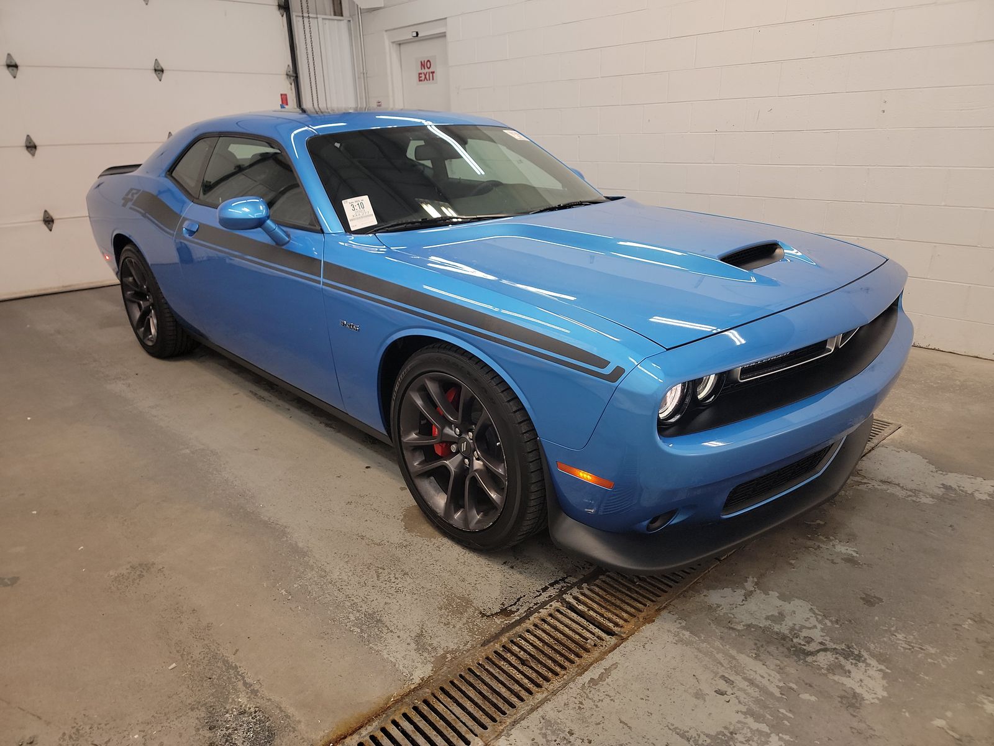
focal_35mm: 24
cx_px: 497
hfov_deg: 71.6
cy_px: 373
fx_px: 689
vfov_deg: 56.8
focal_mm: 6.7
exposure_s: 1/59
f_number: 1.8
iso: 118
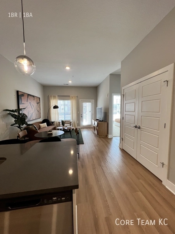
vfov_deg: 106.2
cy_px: 117
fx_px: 88
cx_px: 88
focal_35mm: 13
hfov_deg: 89.9
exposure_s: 1/122
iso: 125
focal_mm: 1.57
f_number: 1.8
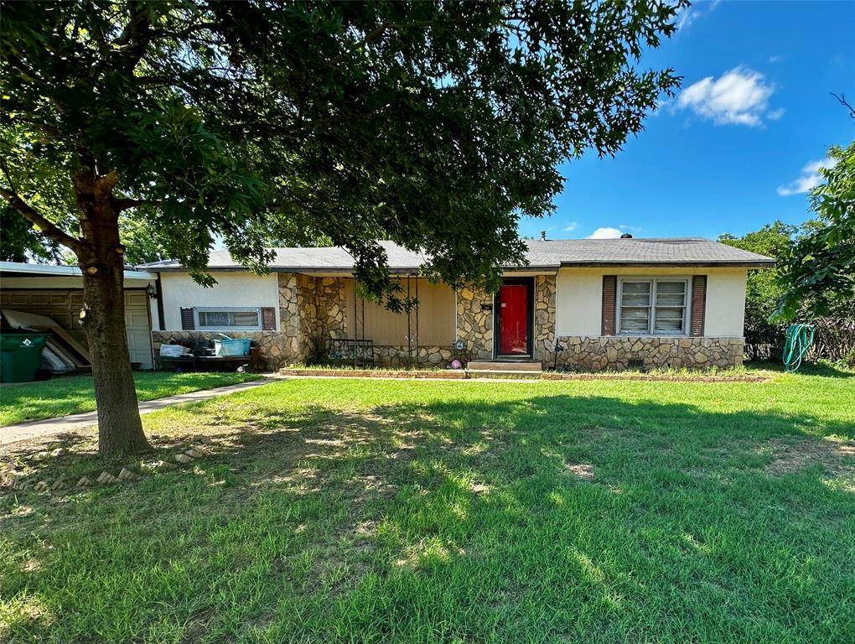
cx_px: 428
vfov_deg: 85.8
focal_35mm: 14
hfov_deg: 102.0
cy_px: 322
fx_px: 346
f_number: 2.2
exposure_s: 1/407
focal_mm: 2.22
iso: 40
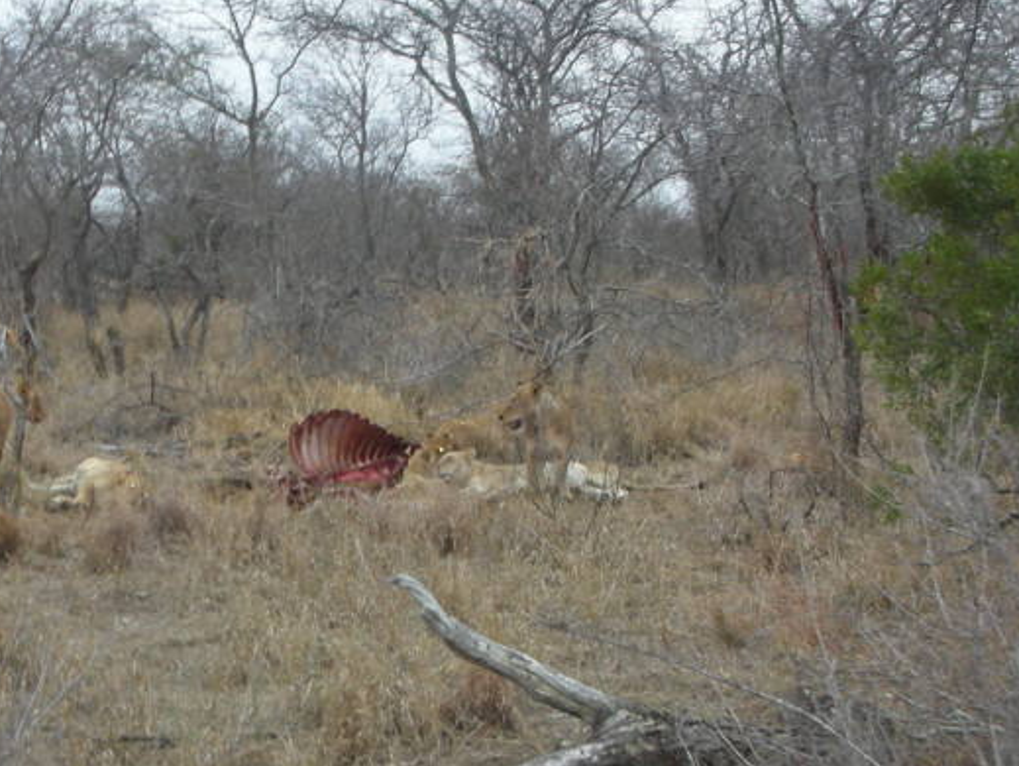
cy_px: 471
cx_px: 251
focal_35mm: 69
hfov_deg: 27.7
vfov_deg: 21.3
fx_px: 2033
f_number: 3
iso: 66
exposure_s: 1/30
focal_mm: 5.8
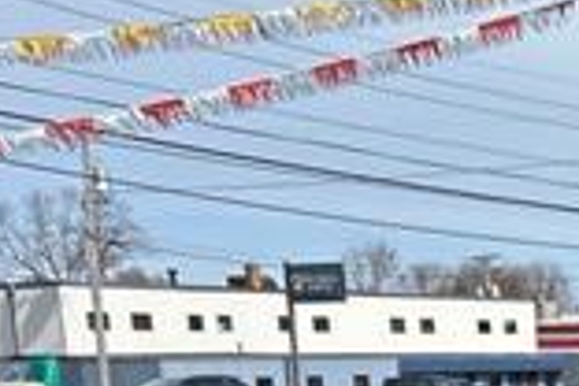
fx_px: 1785
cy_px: 843
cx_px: 846
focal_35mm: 111
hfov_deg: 16.8
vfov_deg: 10.9
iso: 50
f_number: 1.5
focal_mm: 5.7
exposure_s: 1/2353
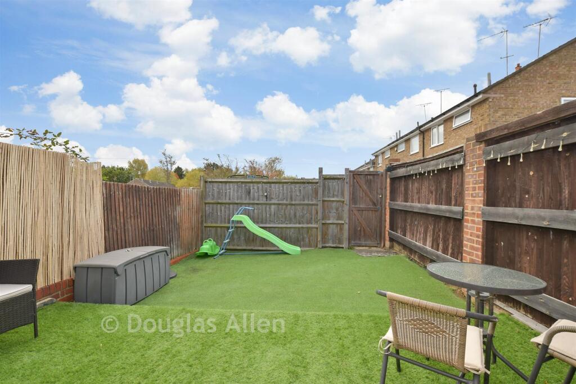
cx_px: 288
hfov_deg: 100.4
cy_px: 192
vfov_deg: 77.3
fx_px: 240
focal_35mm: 15
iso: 200
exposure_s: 1/125
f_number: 8
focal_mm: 10
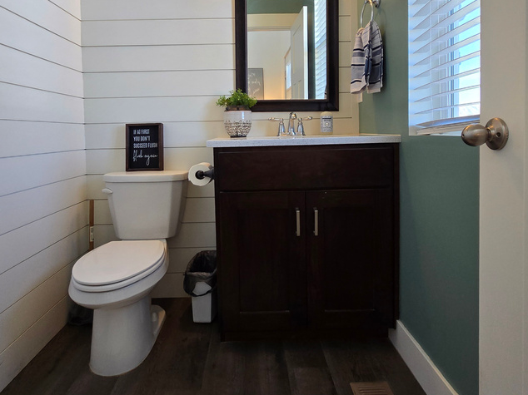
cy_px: 148
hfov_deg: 79.0
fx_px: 320
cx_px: 253
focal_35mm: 21
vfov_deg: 62.5
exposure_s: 1/60
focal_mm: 2.2
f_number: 2.2
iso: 100
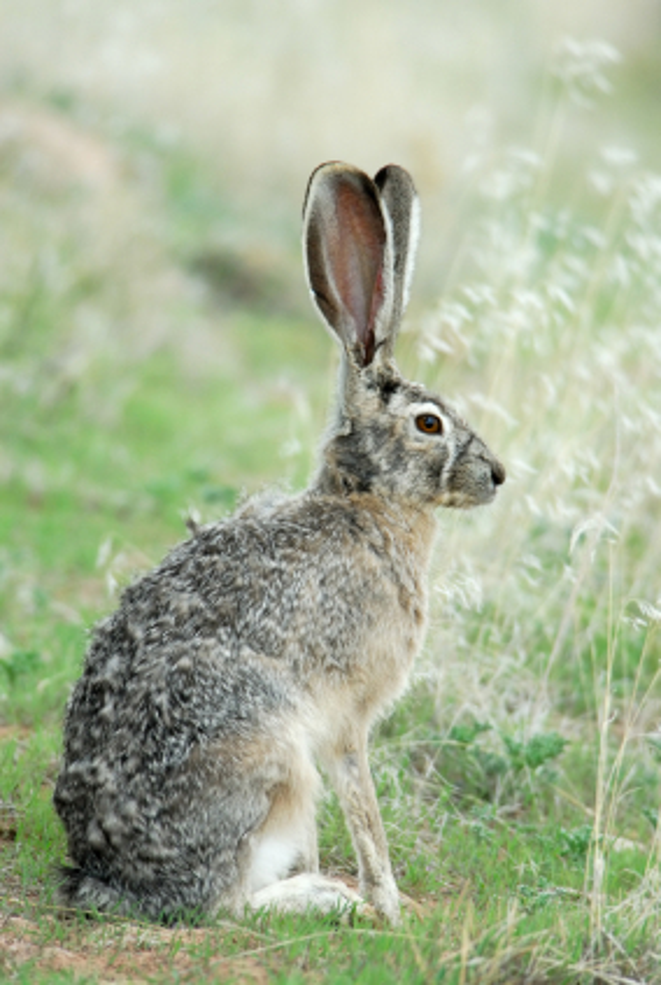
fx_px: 20554
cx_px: 330
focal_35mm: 750
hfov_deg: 1.8
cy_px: 492
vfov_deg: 2.7
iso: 640
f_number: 6.7
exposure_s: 1/640
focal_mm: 500
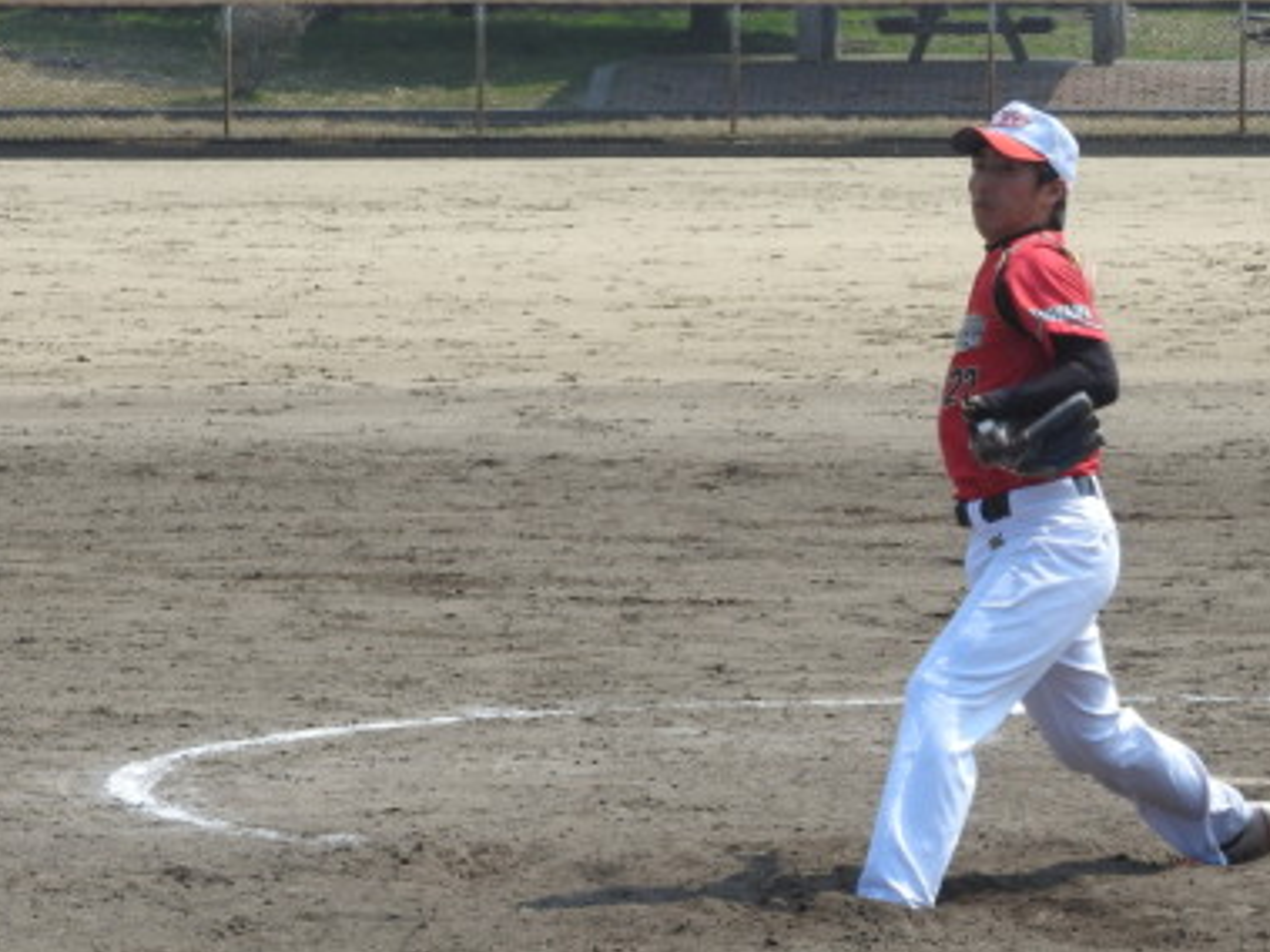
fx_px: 9866
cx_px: 854
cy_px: 613
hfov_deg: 7.4
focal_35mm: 269
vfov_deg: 5.5
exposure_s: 1/500
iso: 100
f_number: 5.2
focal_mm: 30.5
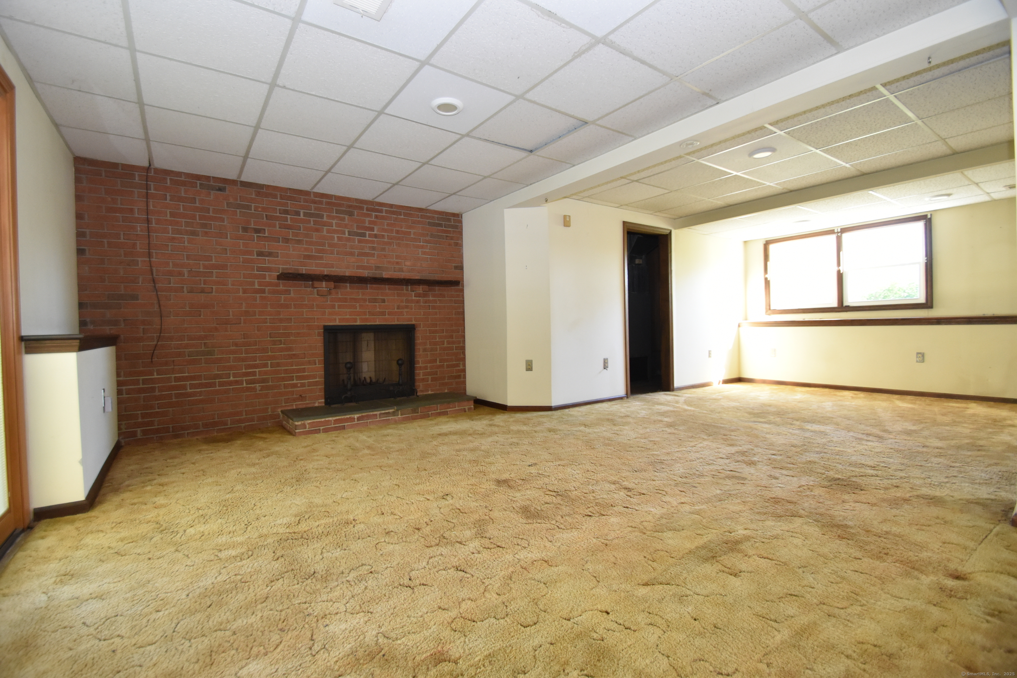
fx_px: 424
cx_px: 508
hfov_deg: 100.4
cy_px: 339
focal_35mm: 15
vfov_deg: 77.3
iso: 1400
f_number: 3.5
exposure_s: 1/60
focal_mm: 10
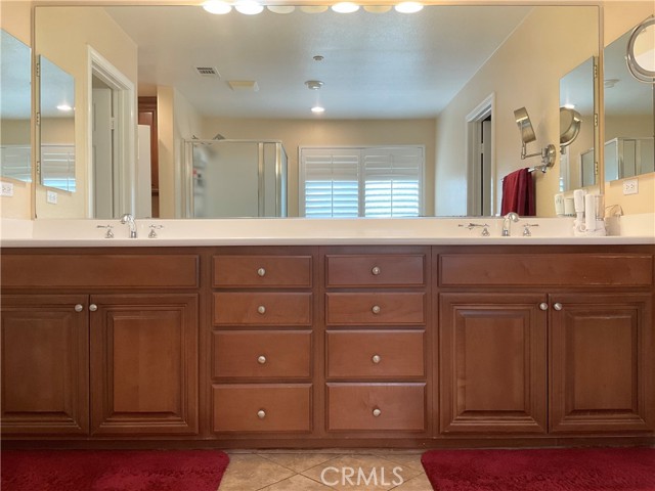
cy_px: 246
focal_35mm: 29
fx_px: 549
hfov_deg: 61.7
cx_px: 328
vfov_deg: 48.2
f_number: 1.8
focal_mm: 3
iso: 64
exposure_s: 1/60
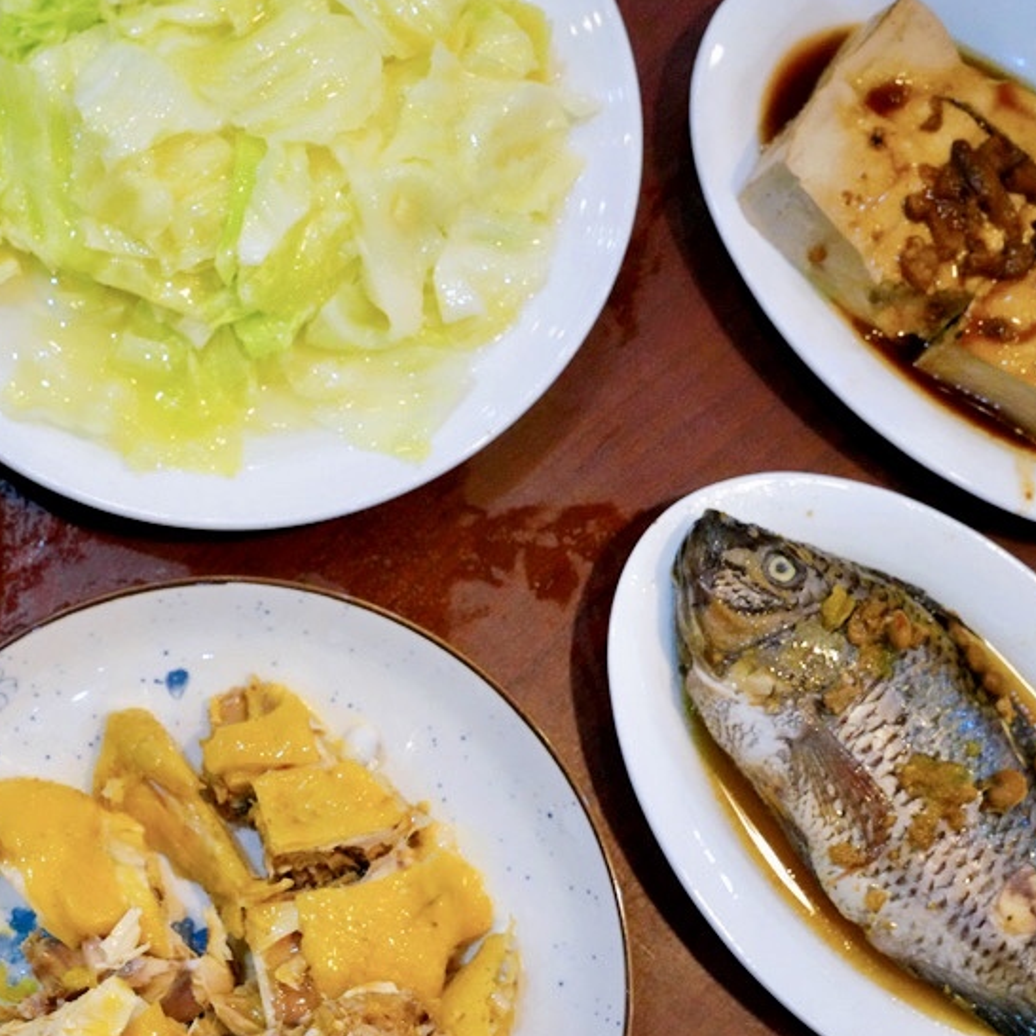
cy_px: 614
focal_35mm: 51
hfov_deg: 32.7
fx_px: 1727
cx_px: 245
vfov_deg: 33.3
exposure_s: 1/250
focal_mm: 32
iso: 6400
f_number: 8
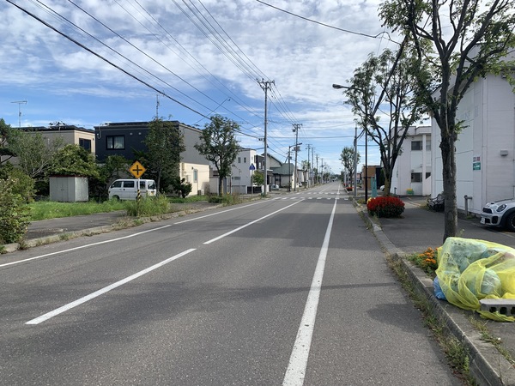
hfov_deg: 67.3
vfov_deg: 53.1
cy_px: 193
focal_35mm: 26
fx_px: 387
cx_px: 258
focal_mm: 4.25
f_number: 1.8
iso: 25
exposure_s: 1/1845
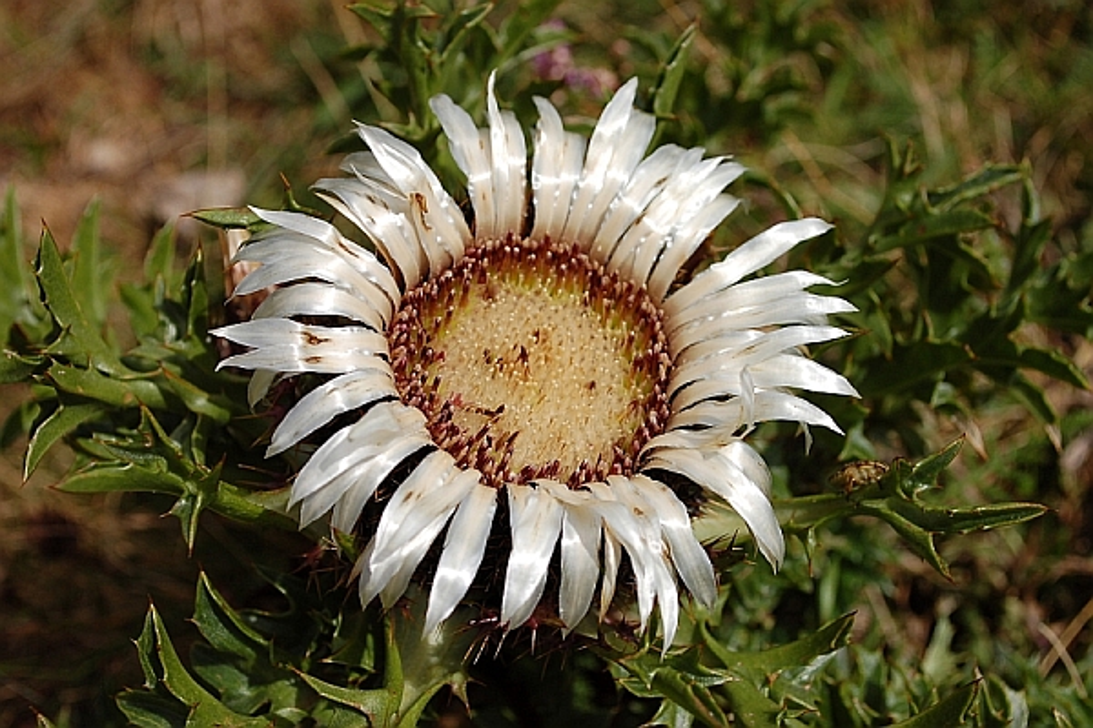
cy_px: 364
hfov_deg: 35.1
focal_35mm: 57
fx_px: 1730
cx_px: 546
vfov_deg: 23.8
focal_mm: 38
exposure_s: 1/1000
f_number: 8
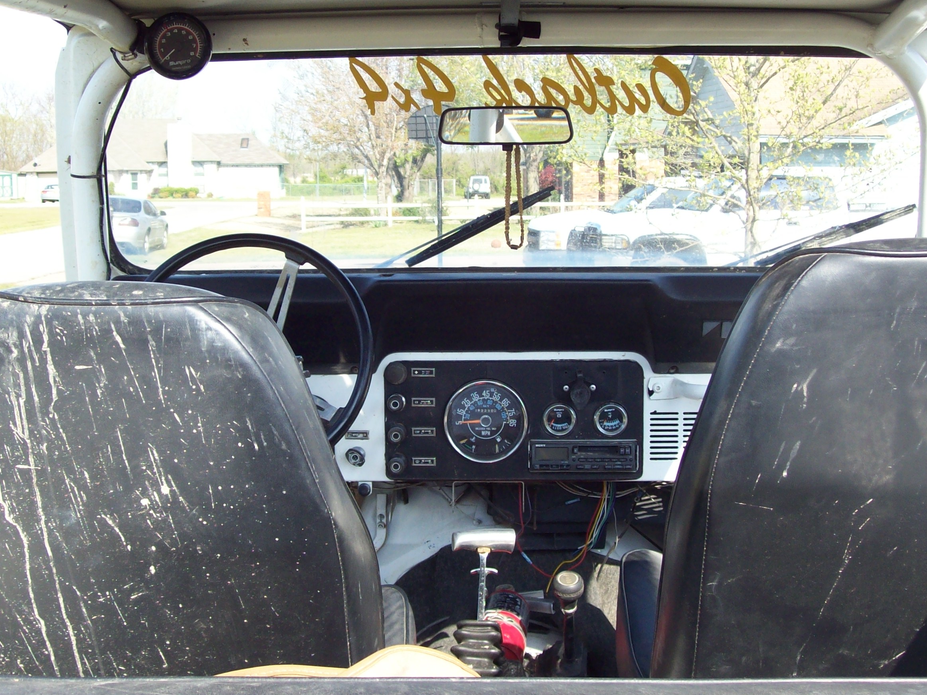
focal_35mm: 55
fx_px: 1472
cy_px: 334
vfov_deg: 26.5
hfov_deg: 34.9
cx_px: 471
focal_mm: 7.6
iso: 80
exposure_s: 1/335
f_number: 3
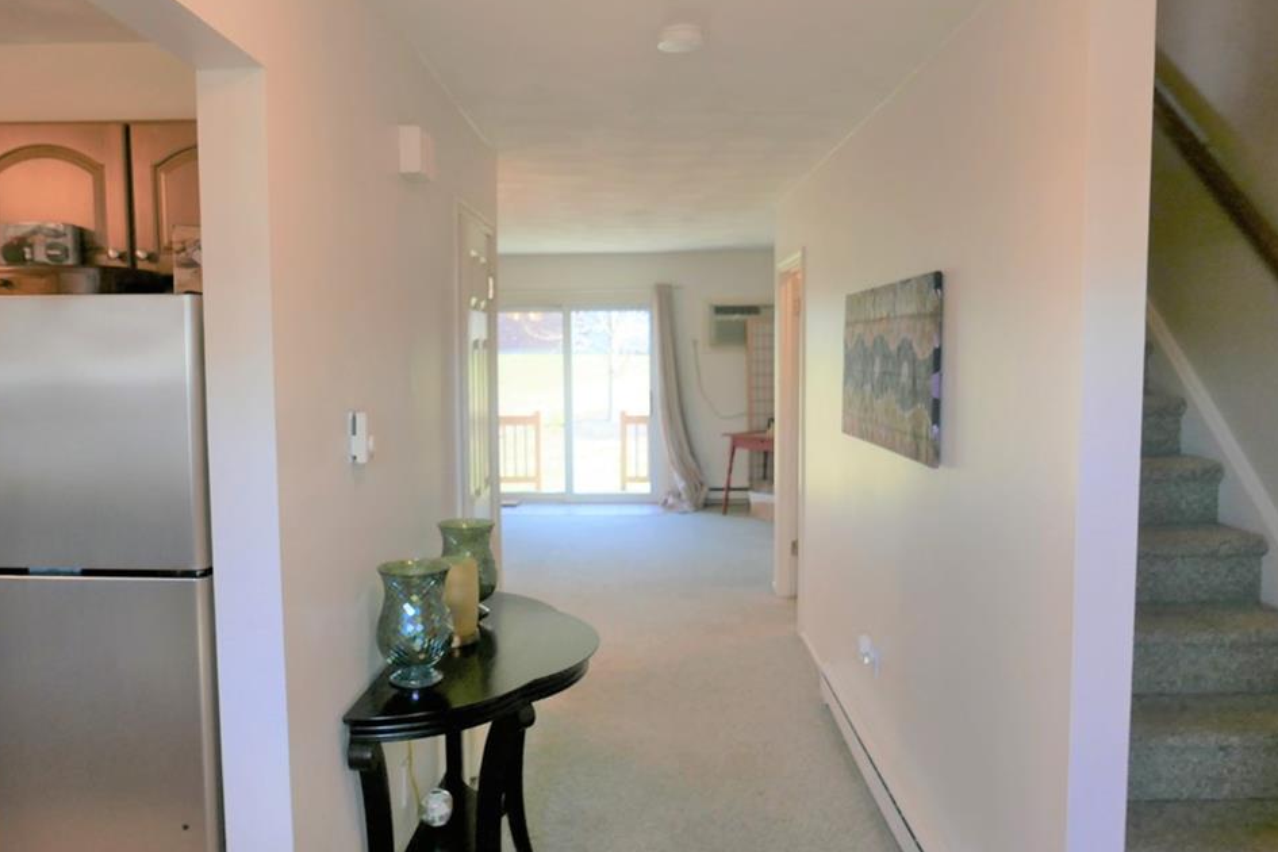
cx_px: 614
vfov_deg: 49.6
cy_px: 427
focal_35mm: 26
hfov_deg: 69.4
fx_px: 923
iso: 200
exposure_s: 1/125
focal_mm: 10.9
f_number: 3.2
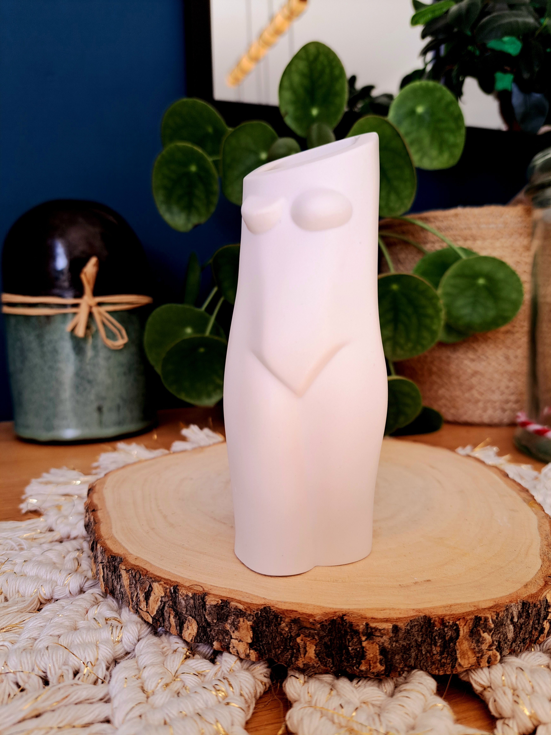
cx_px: 276
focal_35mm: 24
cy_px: 368
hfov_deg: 56.8
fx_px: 509
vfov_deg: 71.6
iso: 50
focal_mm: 5.23
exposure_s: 1/50
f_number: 1.8
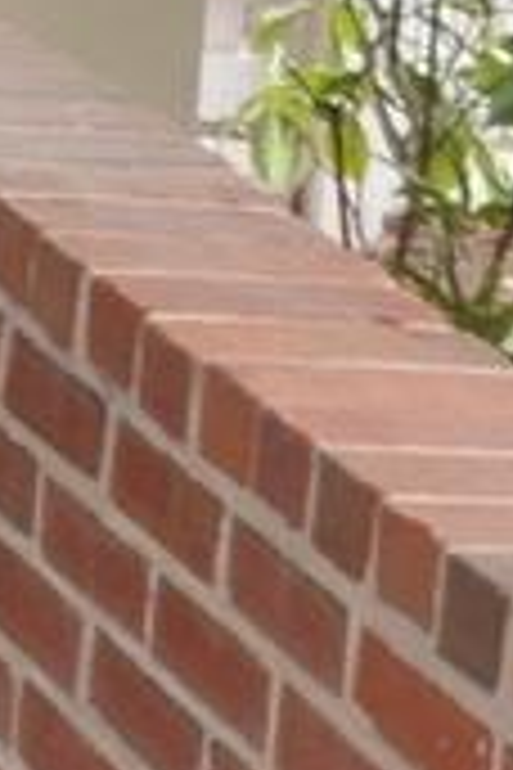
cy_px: -392
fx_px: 6882
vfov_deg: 6.3
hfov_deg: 3.8
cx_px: -2138
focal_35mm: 322
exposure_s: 1/200
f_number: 3.5
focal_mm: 18
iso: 200
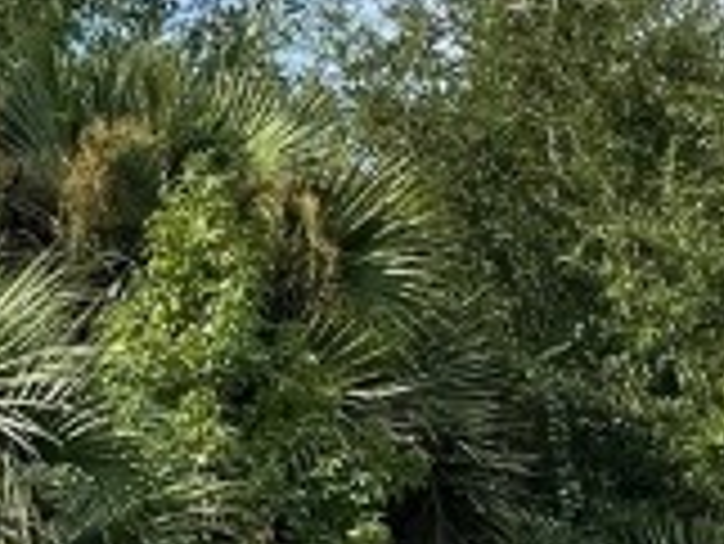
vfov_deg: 9.0
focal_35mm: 165
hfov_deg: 11.1
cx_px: -630
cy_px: 382
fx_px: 3454
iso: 32
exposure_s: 1/3861
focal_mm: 4.2
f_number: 1.6
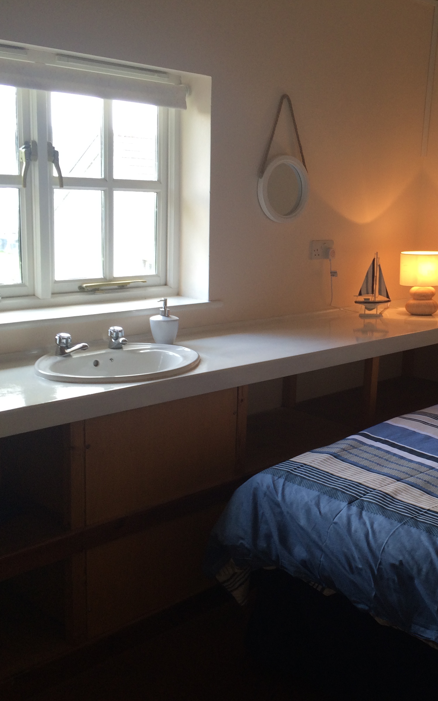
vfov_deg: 47.2
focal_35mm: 42
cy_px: 352
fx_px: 802
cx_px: 361
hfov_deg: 29.7
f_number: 2.2
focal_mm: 4.15
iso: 40
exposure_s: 1/50
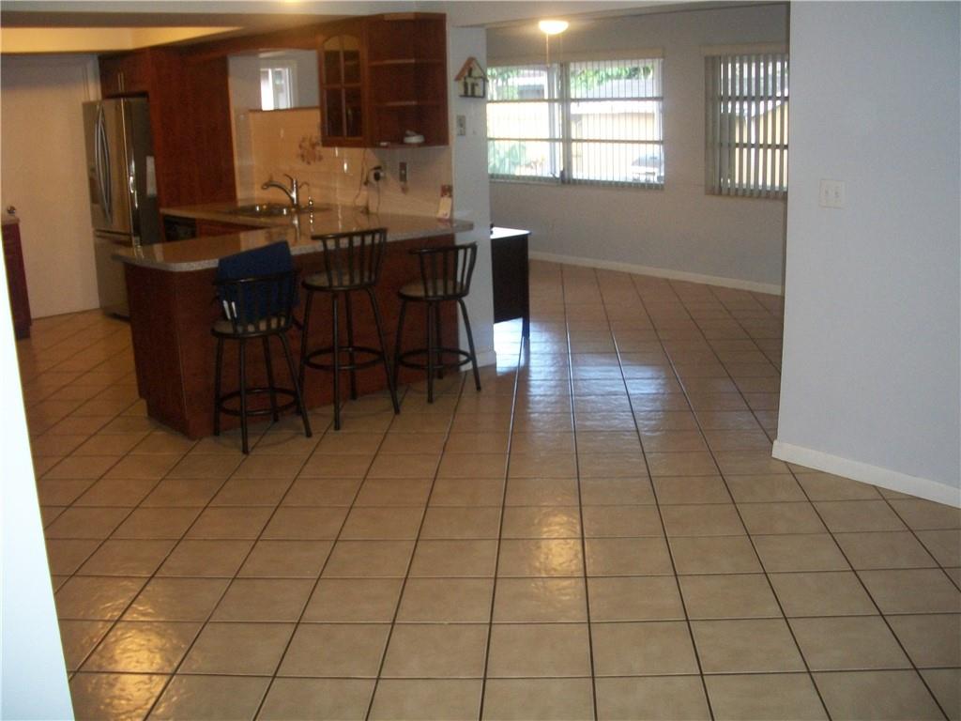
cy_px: 360
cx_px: 480
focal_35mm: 35
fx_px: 972
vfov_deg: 40.7
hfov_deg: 52.6
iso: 320
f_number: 3.1
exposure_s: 1/30
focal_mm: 6.3
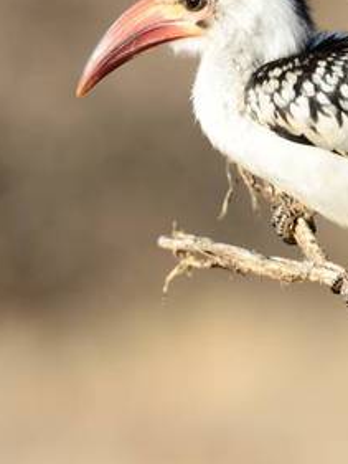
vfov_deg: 2.0
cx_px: 462
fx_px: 13448
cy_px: 110
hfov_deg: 1.5
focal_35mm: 1004
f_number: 5.6
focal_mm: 280
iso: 200
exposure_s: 1/320
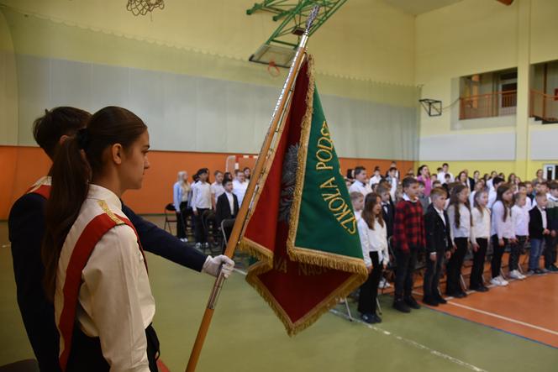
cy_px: 186
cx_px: 279
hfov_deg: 37.8
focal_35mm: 52
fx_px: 814
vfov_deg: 25.8
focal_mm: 35
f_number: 5.6
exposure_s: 1/125
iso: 800
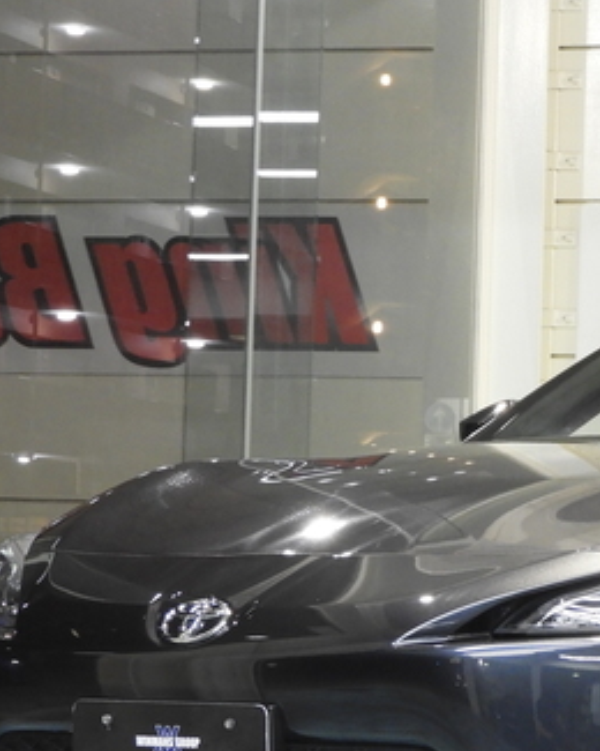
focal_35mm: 144
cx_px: 810
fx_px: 3196
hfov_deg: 10.5
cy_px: 469
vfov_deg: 13.4
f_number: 4.2
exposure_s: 1/15
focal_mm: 10.7
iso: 400
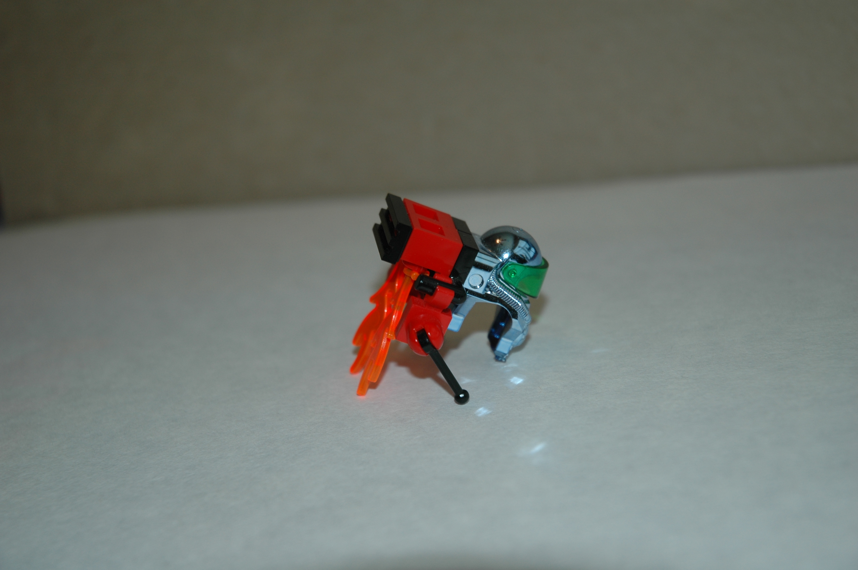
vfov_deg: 15.2
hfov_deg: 22.6
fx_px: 2143
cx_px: 429
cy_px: 285
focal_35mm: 90
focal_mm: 60
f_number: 4.5
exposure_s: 1/60
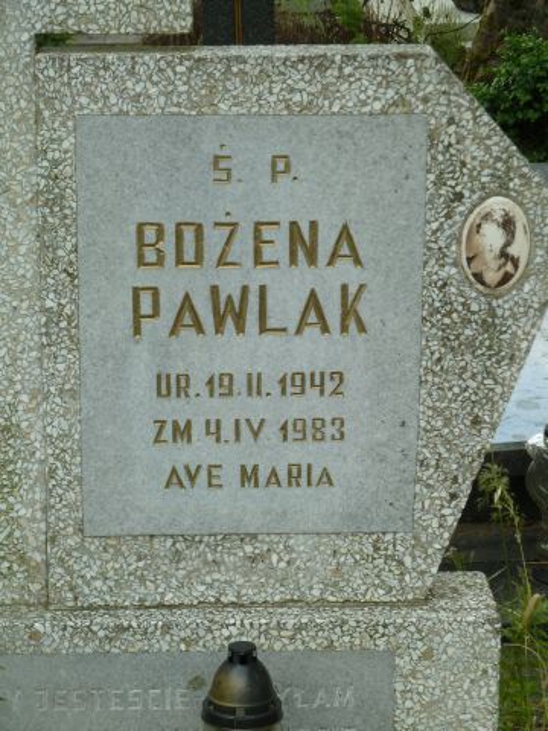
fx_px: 2512
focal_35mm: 119
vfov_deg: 16.6
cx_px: 274
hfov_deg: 12.5
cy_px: 366
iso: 80
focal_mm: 19.5
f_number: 4.4
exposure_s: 1/100
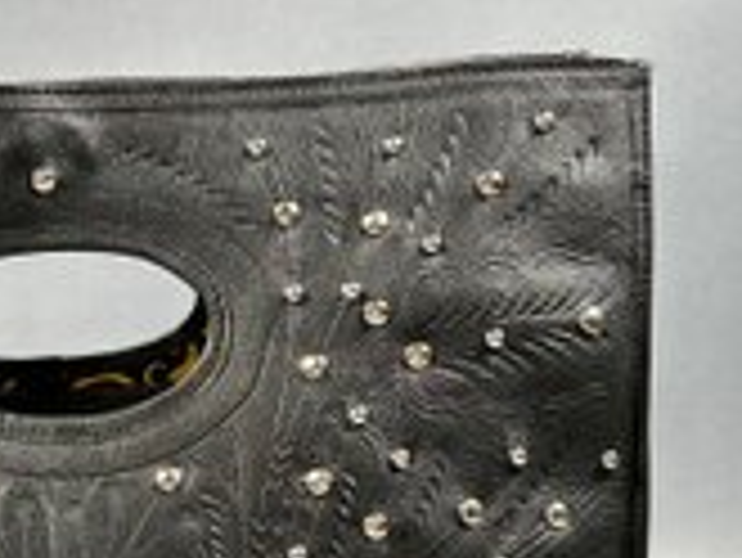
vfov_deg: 26.4
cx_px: 83
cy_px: 466
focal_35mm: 54
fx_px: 1158
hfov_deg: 33.7
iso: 40
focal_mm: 5.7
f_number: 1.5
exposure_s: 1/120
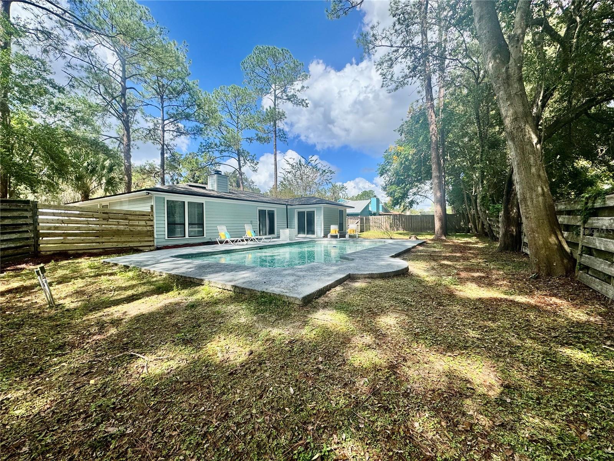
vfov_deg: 85.7
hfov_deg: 102.1
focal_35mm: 14
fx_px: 248
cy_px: 230
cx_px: 307
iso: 50
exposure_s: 1/1143
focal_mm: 2.22
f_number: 2.2
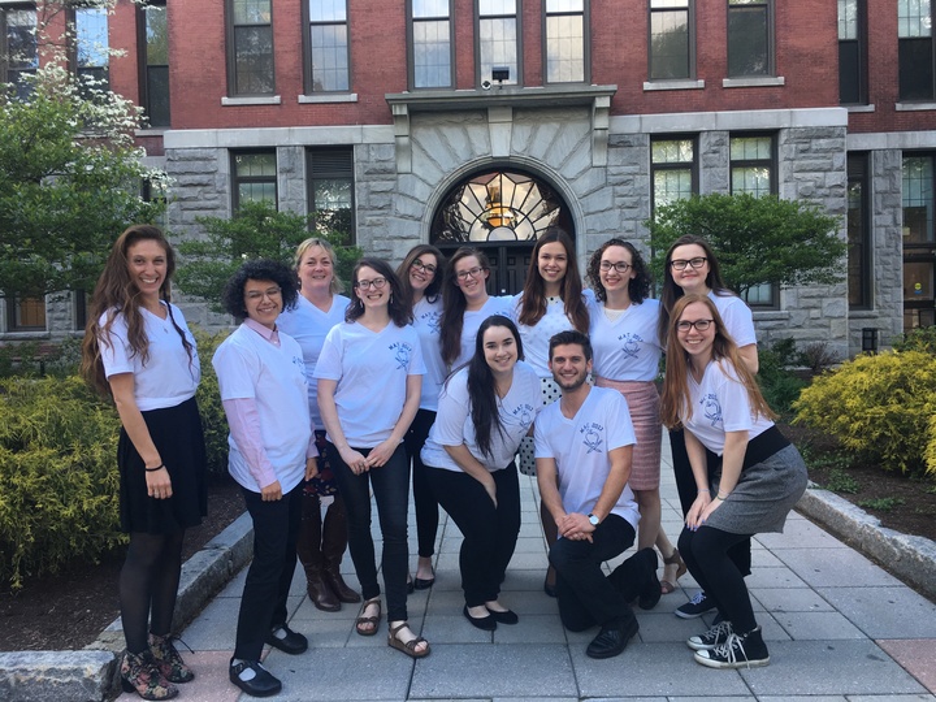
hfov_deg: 61.7
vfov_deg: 48.2
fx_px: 784
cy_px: 351
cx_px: 468
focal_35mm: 29
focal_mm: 4.15
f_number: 2.2
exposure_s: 1/120
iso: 32
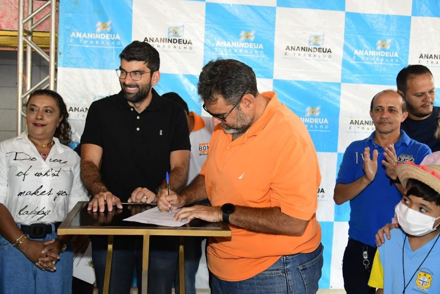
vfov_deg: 34.2
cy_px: 147
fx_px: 477
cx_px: 220
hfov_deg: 49.5
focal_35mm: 39
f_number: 4.5
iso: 2500
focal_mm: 26
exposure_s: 1/125
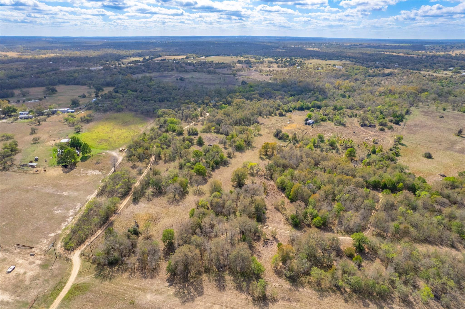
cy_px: 154
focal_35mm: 22
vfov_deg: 57.2
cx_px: 232
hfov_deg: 78.6
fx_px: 284
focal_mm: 8.38
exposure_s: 1/2500
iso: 200
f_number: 2.8
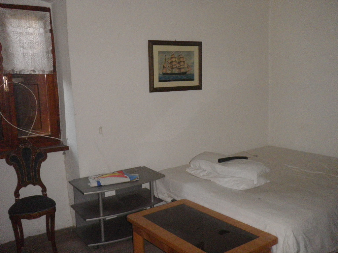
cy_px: 126
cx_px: 169
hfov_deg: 52.6
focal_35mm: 35
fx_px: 342
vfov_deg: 40.7
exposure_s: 1/60
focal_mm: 6.2
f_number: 3.8
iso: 400
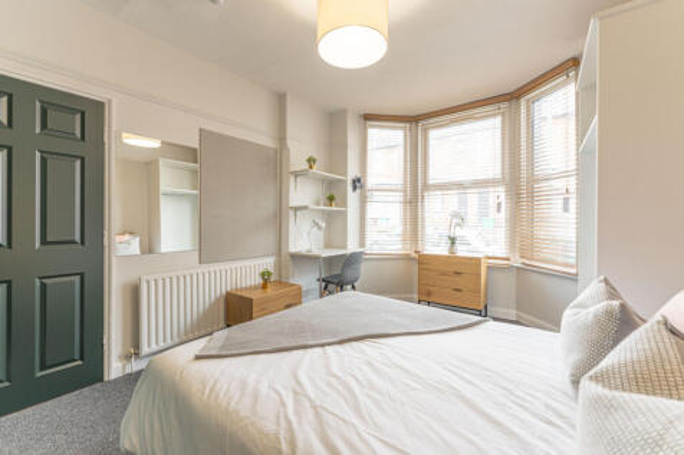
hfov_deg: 104.3
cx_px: 342
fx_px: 266
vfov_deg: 81.2
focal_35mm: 14
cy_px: 228
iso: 100
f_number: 5
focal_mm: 14
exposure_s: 1/30
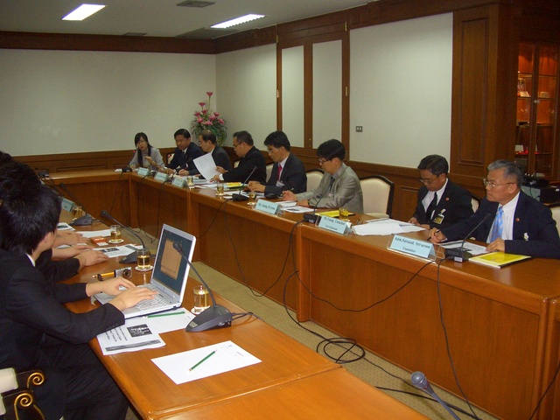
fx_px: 566
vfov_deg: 40.7
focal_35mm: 35
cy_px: 210
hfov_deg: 52.6
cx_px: 280
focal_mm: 5.8
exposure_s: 1/60
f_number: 2.6
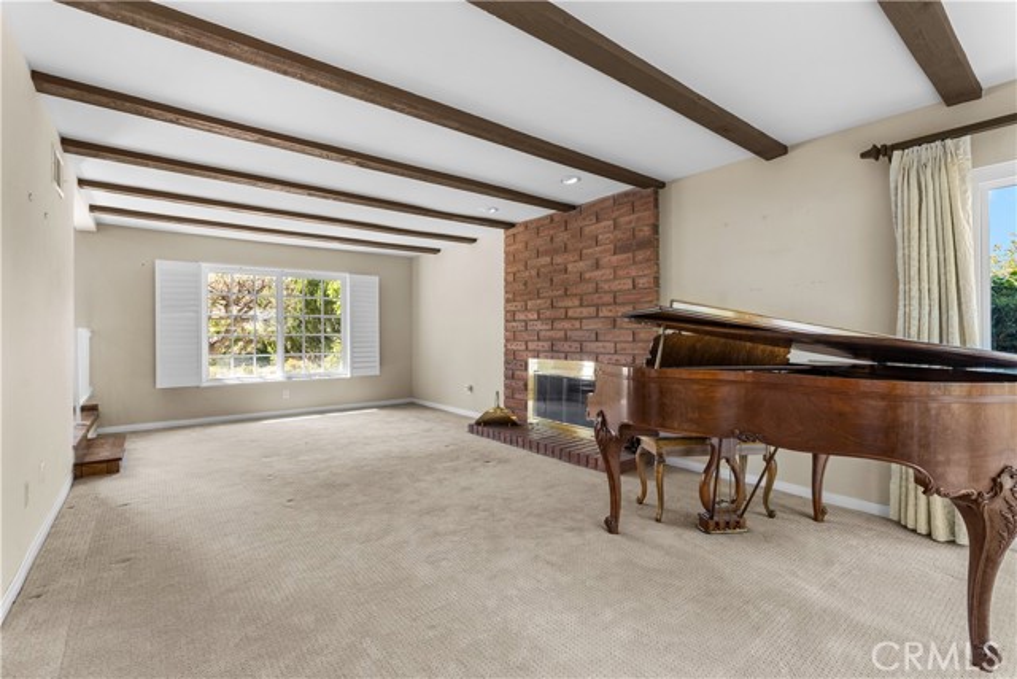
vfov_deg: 73.8
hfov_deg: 96.7
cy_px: 340
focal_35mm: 16
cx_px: 508
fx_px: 452
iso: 640
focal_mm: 16
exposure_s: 1/4
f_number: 8
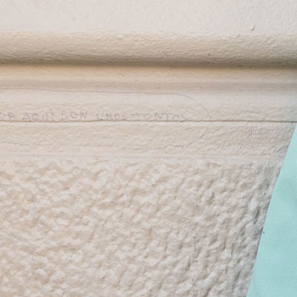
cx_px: 128
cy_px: 245
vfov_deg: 9.5
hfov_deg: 9.6
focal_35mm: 183
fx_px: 1776
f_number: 4
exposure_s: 1/500
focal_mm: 20
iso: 400
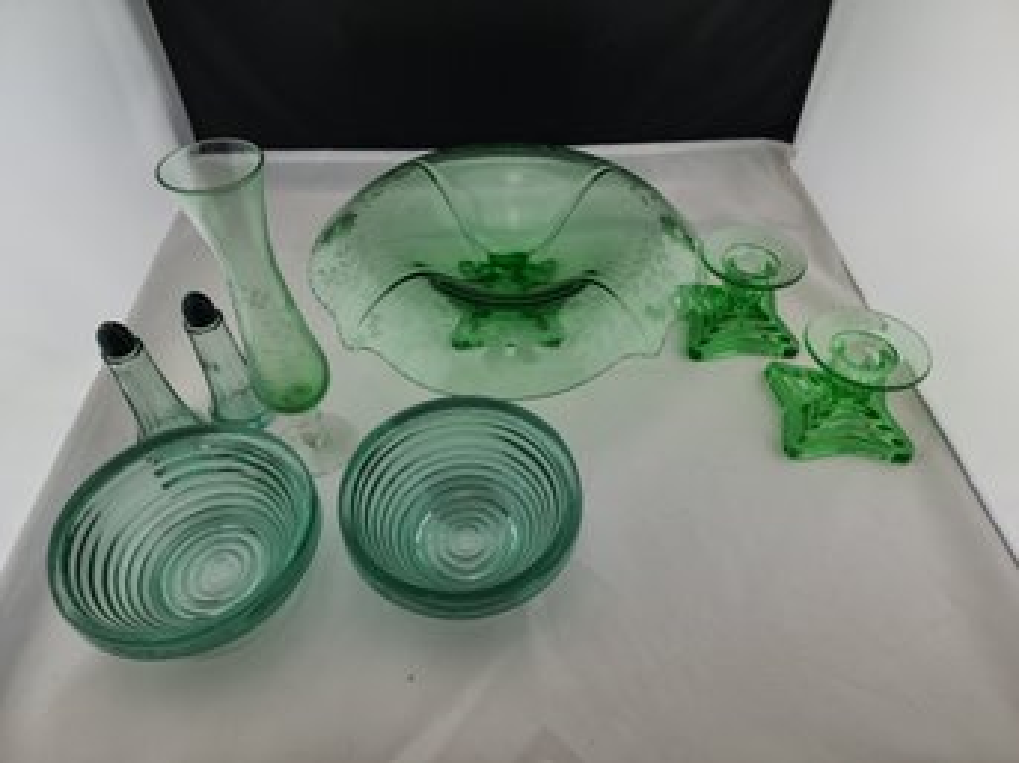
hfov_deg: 73.9
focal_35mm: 23
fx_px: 677
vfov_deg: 58.8
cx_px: 510
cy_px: 382
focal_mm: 6.4
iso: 12
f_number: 1.8
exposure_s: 1/345
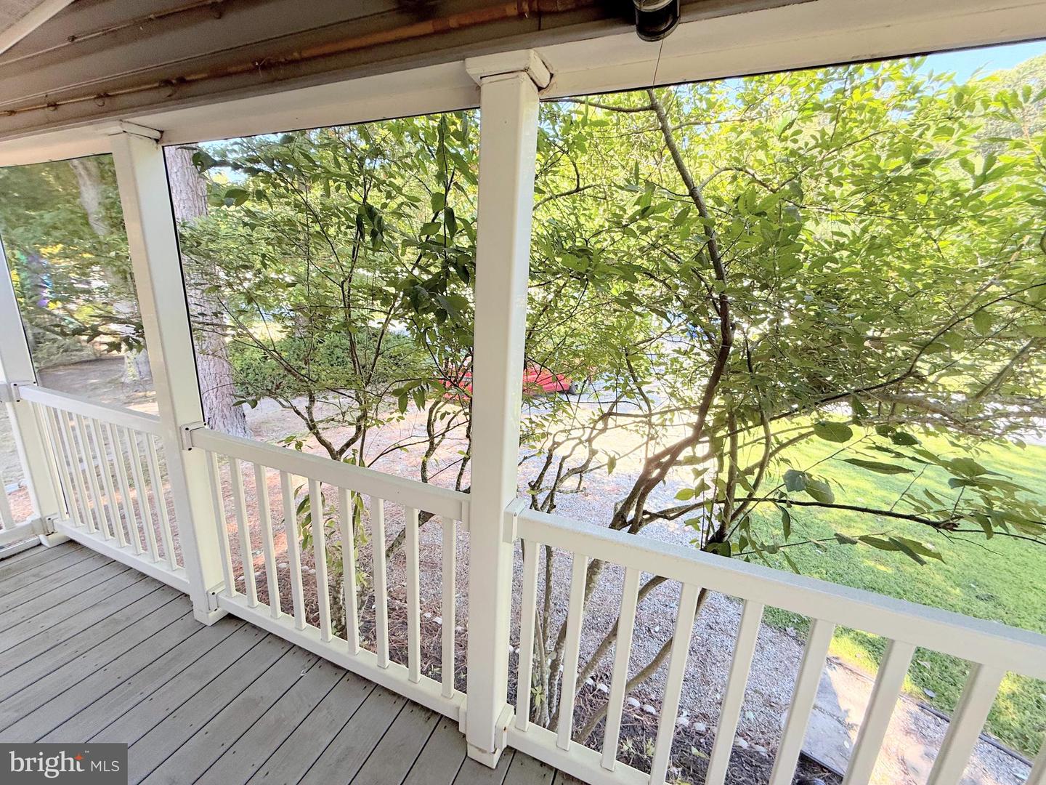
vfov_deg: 85.7
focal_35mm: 14
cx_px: 523
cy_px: 392
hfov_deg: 102.1
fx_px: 423
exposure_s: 1/99
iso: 80
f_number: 2.2
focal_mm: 2.22
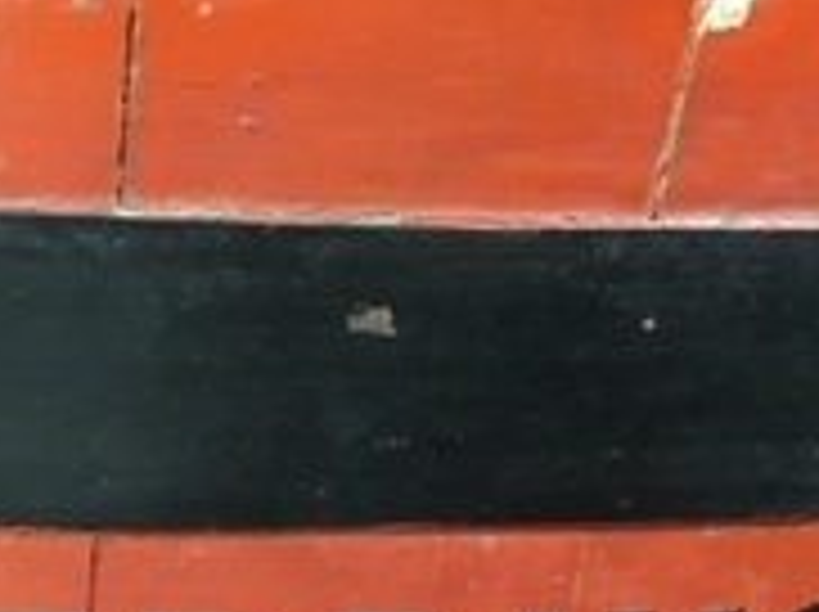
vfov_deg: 14.1
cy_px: 716
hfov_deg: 19.2
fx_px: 2410
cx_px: 252
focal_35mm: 102
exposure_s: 1/17
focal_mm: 4.15
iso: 500
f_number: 2.2
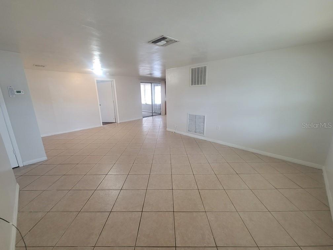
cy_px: 125
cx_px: 166
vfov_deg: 89.9
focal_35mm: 13
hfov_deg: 106.2
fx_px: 125
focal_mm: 2.2
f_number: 2.2
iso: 200
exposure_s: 1/60
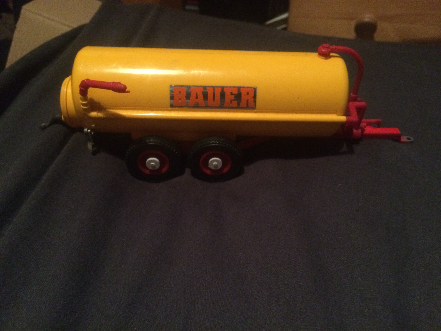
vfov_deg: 48.2
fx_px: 369
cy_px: 166
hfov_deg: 61.7
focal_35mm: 29
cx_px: 220
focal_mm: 4.15
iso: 500
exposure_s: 1/17
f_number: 2.2
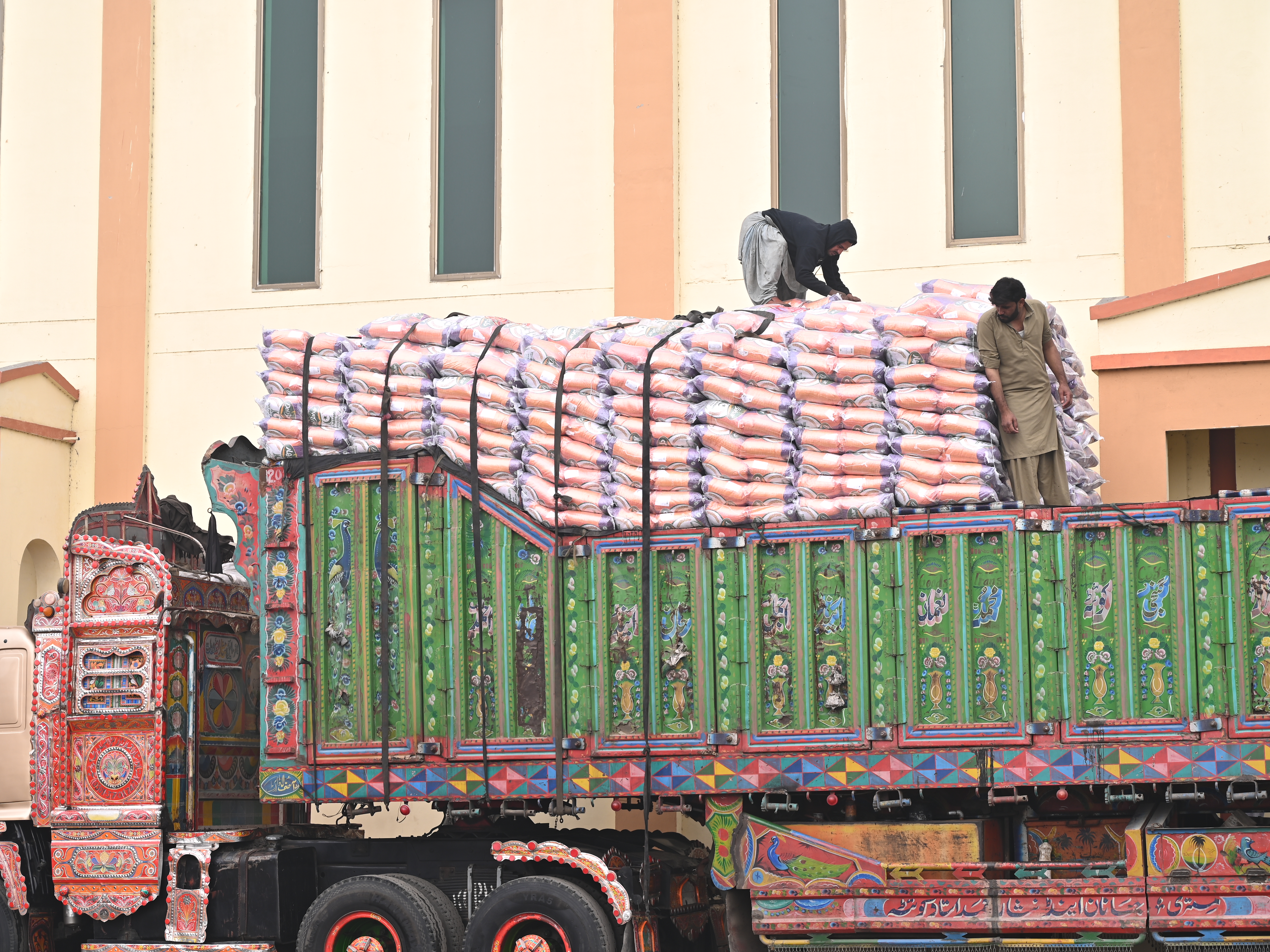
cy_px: 474
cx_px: 608
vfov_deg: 19.4
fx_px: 2788
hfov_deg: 25.7
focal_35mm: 76
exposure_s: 1/160
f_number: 5.6
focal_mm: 70
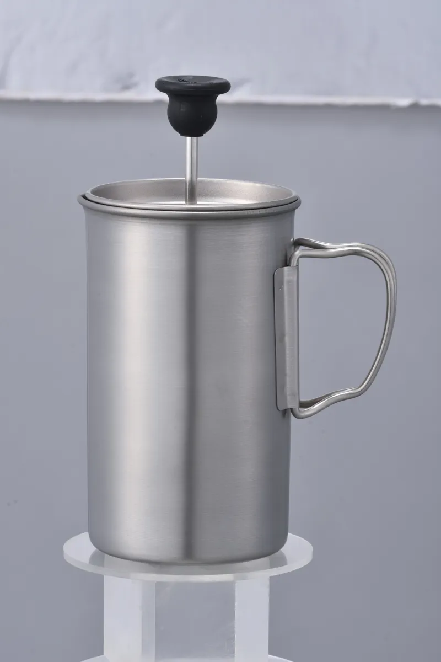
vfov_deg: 9.1
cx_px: 220
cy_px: 331
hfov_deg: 6.1
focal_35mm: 225
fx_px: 4134
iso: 100
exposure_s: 1/125
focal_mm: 150
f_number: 18
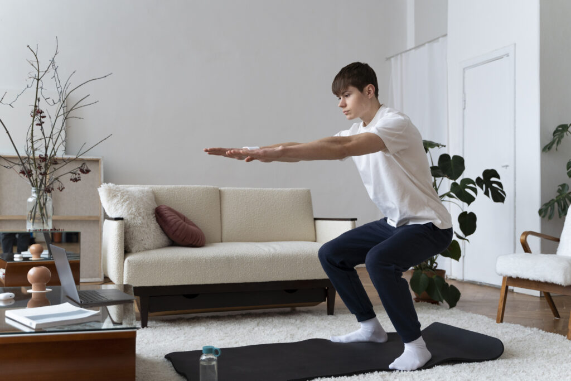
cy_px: 190
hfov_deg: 51.9
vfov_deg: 36.0
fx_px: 587
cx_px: 286
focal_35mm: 37
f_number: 2.8
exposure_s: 1/250
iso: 800
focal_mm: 37
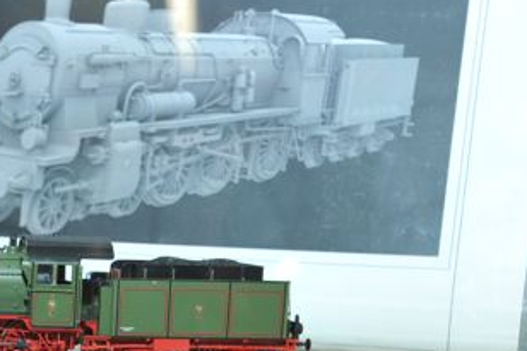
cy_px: 390
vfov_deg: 14.6
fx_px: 1331
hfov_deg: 21.1
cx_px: -72
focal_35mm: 91
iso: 800
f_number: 9
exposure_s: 1/160
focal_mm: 35
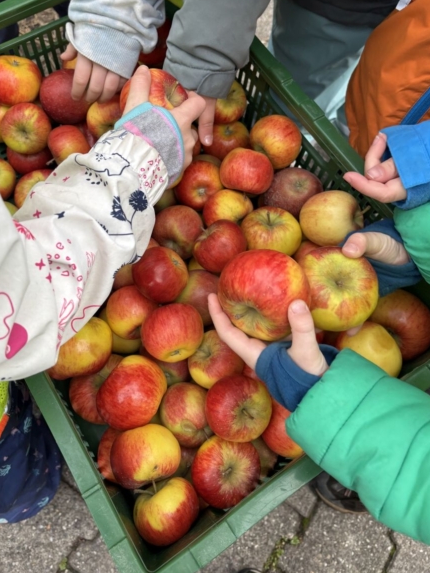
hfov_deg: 44.1
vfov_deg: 56.3
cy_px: 226
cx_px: 192
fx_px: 530
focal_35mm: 32
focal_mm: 5.96
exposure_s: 1/256
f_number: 1.6
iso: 40
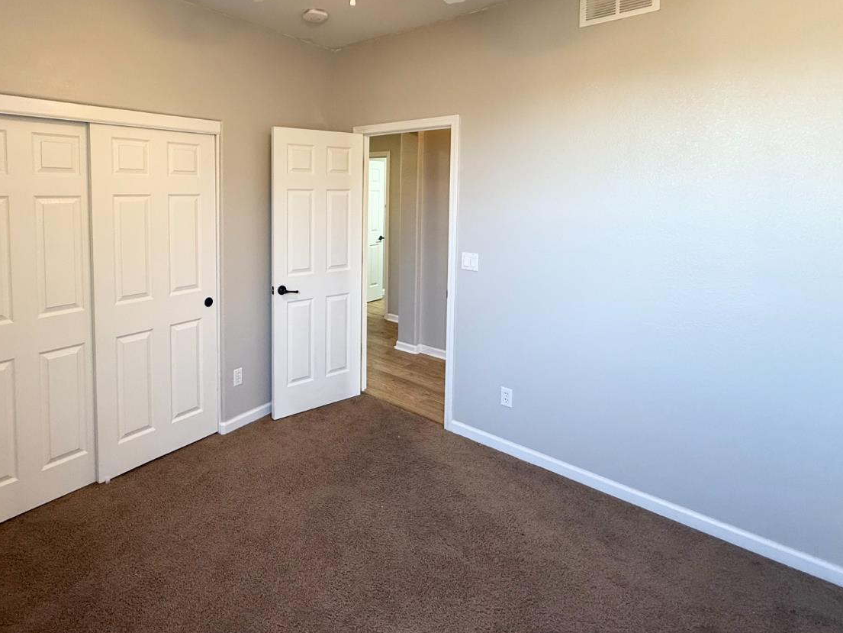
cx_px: 323
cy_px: 218
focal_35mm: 19
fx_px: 463
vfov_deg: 67.1
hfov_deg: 83.3
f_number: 2.2
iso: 250
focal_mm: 2.22
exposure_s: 1/120
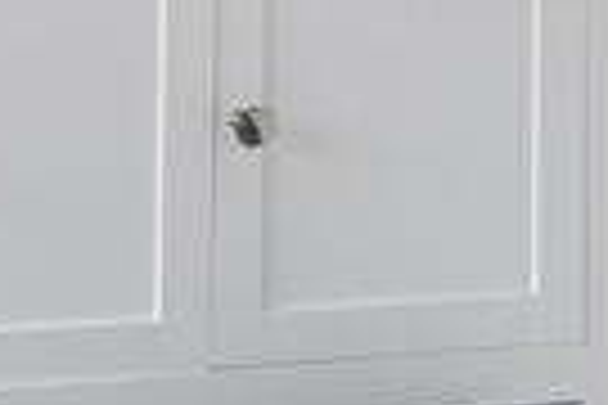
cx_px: -1072
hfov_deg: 12.0
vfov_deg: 9.8
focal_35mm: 114
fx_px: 1925
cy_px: -709
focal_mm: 15
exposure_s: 1/5
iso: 320
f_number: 9
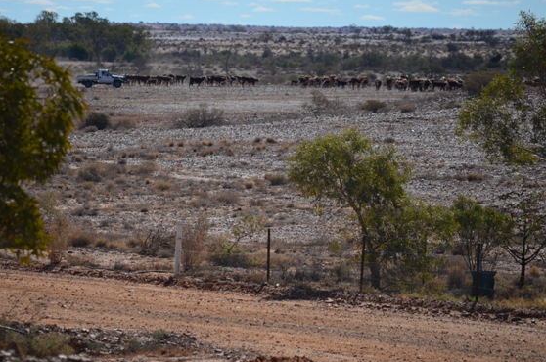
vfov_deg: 4.0
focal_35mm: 344
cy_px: 164
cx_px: 234
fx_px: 5208
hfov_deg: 6.0
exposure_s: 1/2000
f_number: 5.6
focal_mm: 200
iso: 280
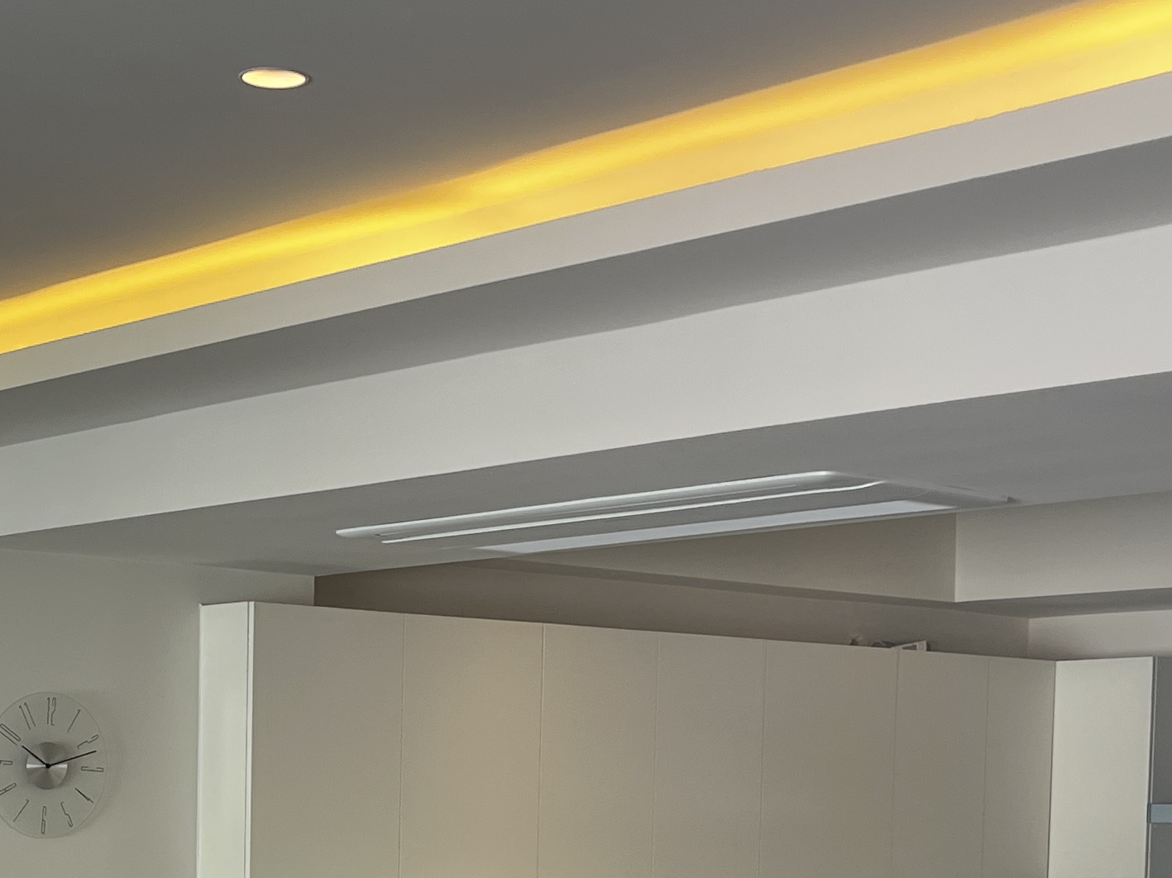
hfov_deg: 25.8
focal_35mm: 74
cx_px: 199
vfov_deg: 18.9
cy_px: 1018
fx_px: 2505
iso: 50
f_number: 1.6
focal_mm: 5.1
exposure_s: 1/100
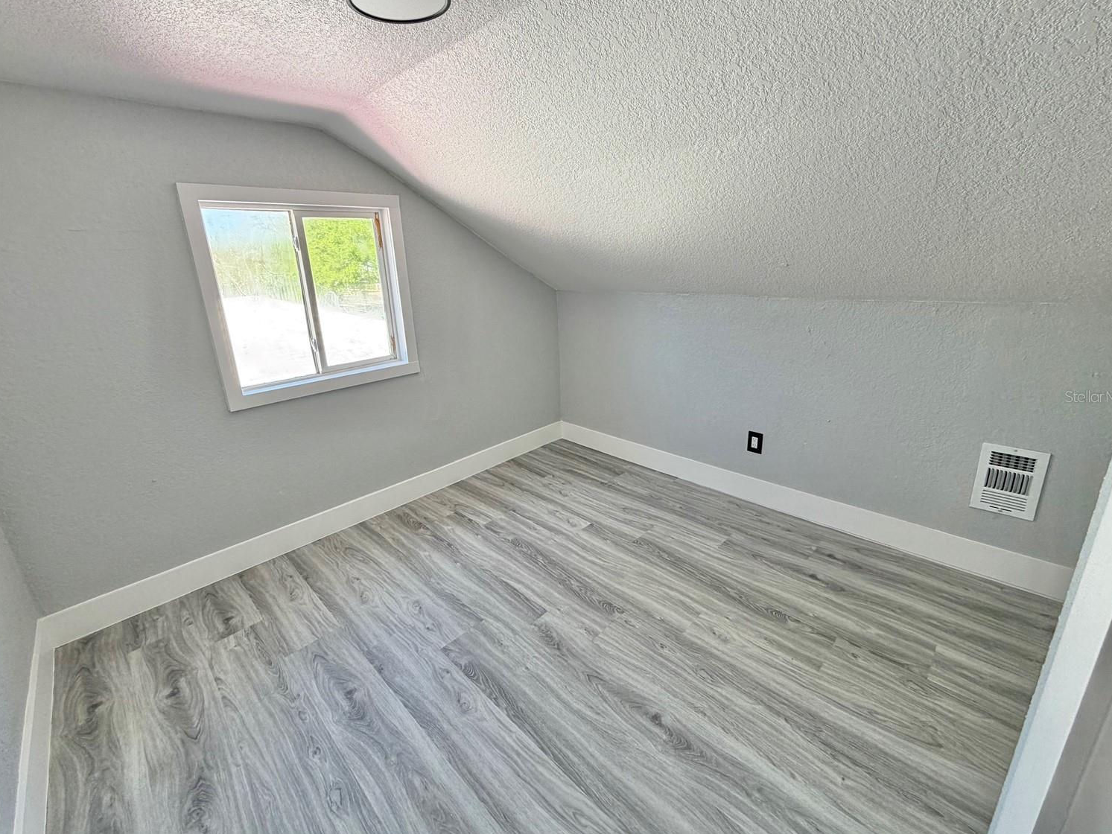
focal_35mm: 15
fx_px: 482
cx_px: 539
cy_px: 396
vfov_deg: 81.7
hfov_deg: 98.1
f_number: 2.2
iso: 100
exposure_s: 1/121
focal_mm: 2.22
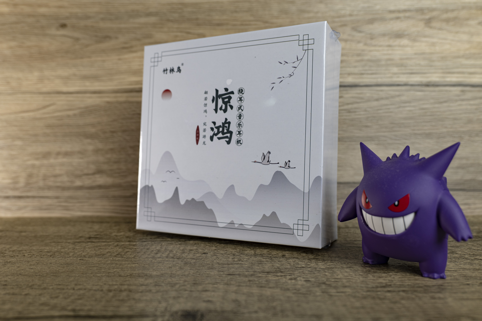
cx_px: 241
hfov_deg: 63.7
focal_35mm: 29
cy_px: 160
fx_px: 388
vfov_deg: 45.0
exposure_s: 1/60
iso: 250
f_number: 5.6
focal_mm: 29
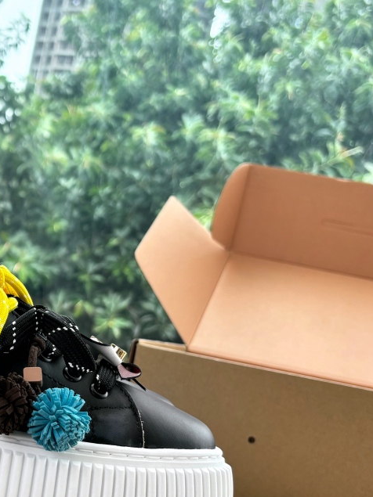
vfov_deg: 32.7
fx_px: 848
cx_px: -24
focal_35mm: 59
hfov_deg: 23.5
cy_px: 282
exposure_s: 1/181
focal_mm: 5.96
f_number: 1.6
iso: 50
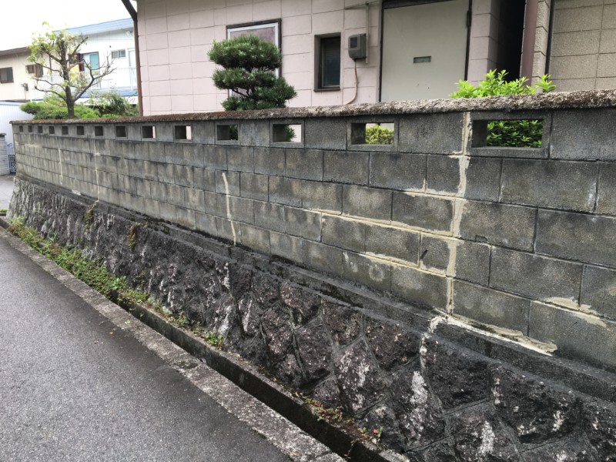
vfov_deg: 48.2
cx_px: 308
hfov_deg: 61.7
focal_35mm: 29
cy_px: 231
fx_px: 516
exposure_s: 1/130
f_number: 2.2
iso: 25
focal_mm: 4.15
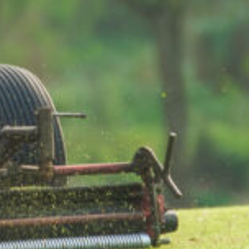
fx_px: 13949
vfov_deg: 1.0
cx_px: 23
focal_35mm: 1714
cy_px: 7
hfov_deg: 1.0
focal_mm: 300
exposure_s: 1/320
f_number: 5.6
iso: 100
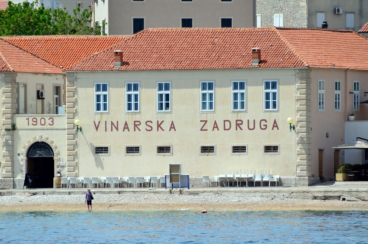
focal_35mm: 450
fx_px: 4589
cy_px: 122
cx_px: 184
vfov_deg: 3.0
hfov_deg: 4.6
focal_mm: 300
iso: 1250
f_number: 6.3
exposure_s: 1/8000
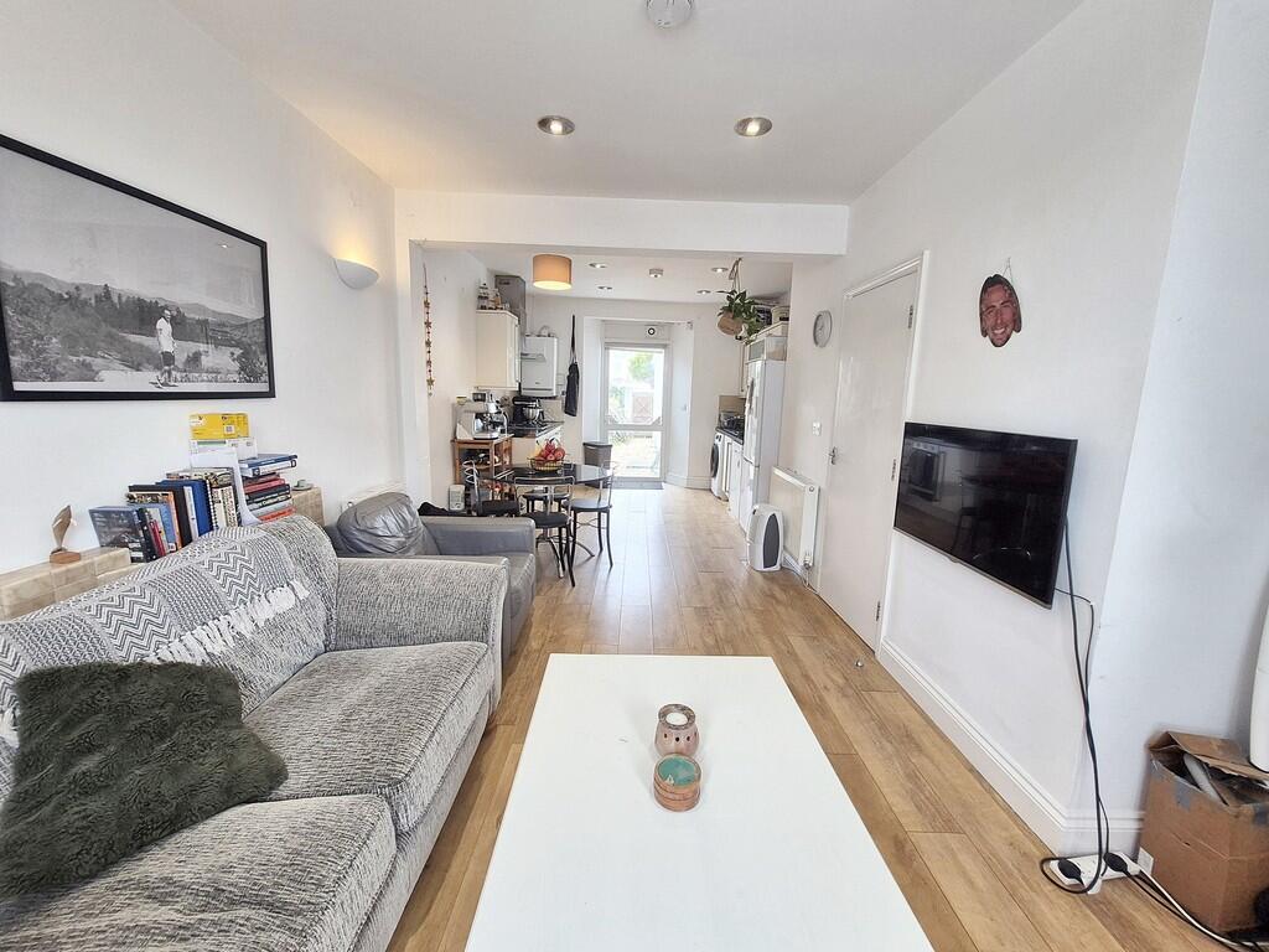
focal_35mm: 13
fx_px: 477
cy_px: 476
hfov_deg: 106.2
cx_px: 634
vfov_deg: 89.9
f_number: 2.2
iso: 50
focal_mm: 1.7
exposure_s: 1/50
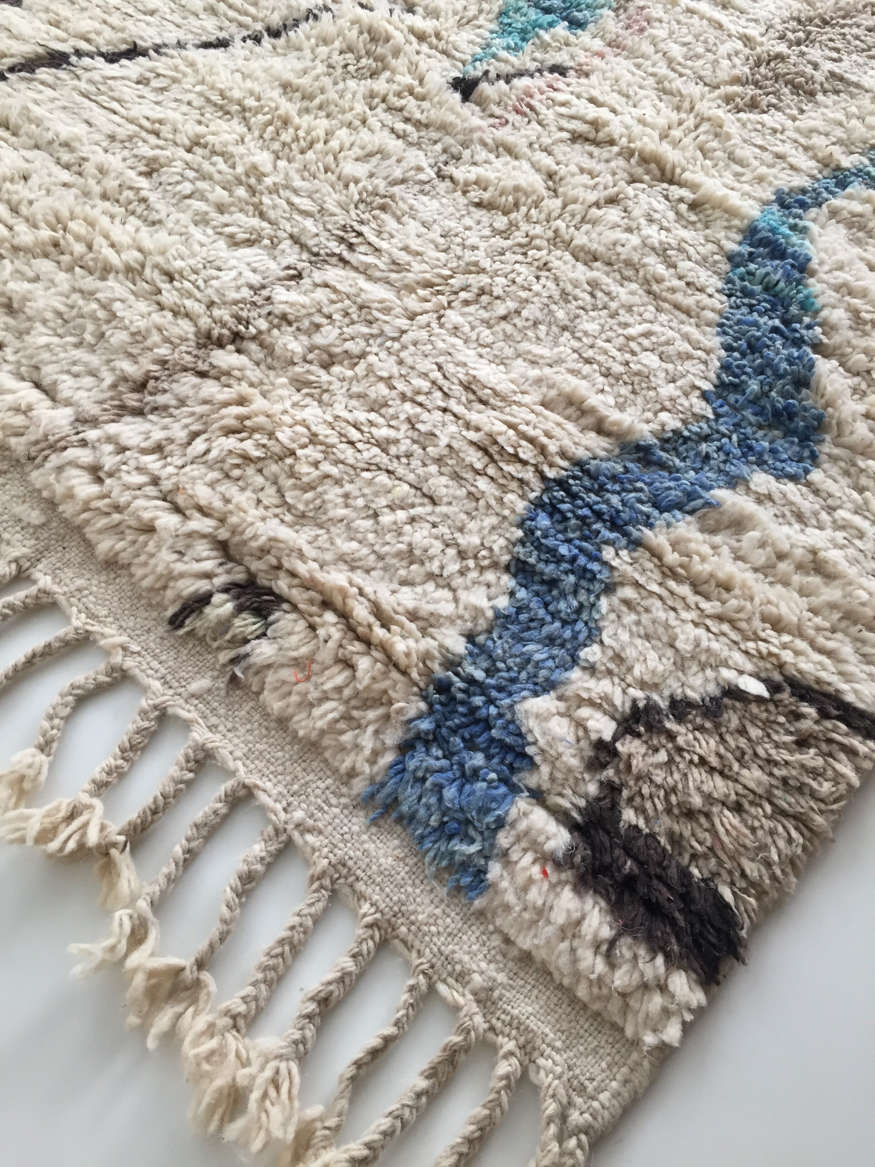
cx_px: 438
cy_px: 584
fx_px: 977
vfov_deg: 61.7
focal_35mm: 29
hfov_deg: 48.2
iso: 32
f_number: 2.2
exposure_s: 1/33
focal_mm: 4.15
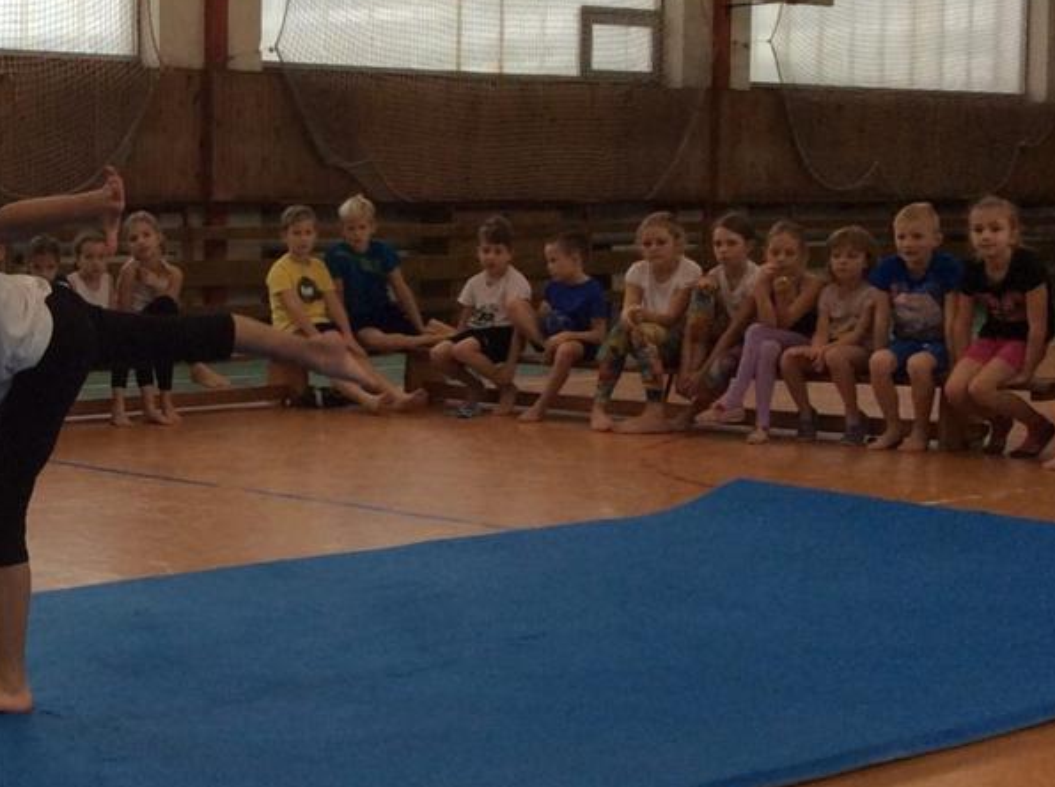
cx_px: 69
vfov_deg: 20.4
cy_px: 409
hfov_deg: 26.0
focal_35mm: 72
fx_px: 2190
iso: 40
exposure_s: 1/100
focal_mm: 3.3
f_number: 2.4
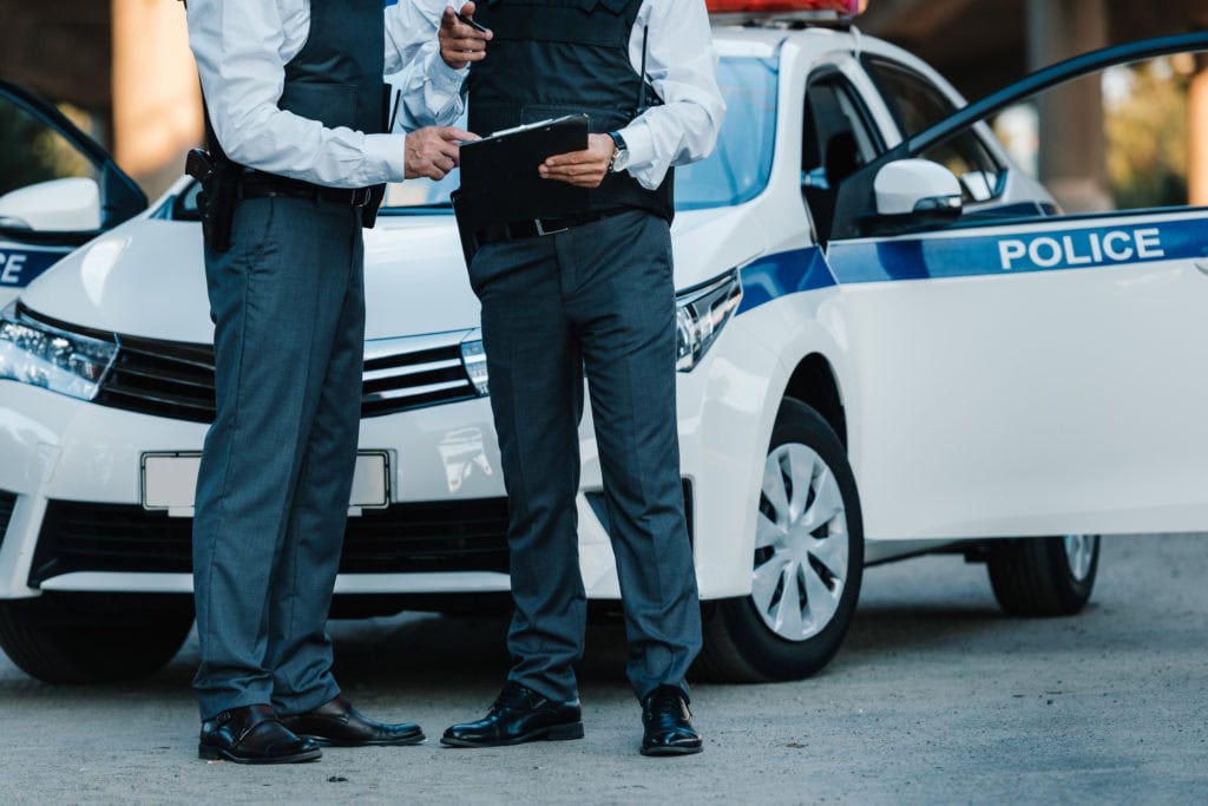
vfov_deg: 7.8
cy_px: 403
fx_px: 5873
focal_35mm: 175
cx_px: 604
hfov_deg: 11.7
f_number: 4
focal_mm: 175
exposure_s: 1/160
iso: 160
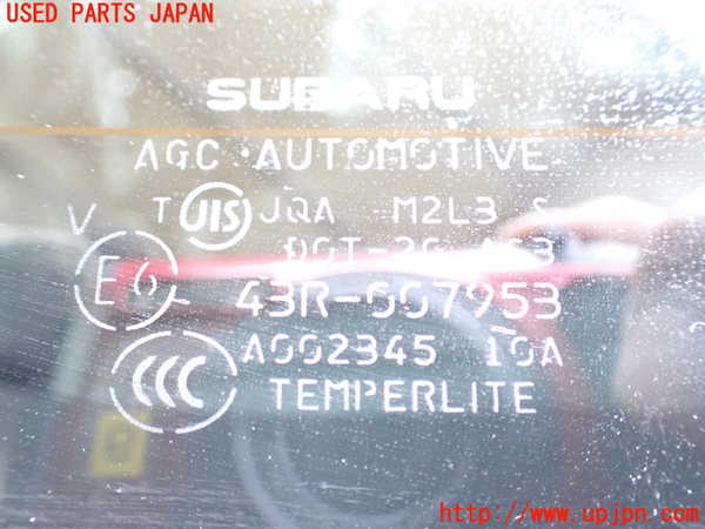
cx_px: 352
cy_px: 264
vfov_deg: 44.2
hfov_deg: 56.8
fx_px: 652
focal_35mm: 32
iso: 800
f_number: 2.4
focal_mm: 5.79
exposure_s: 1/50
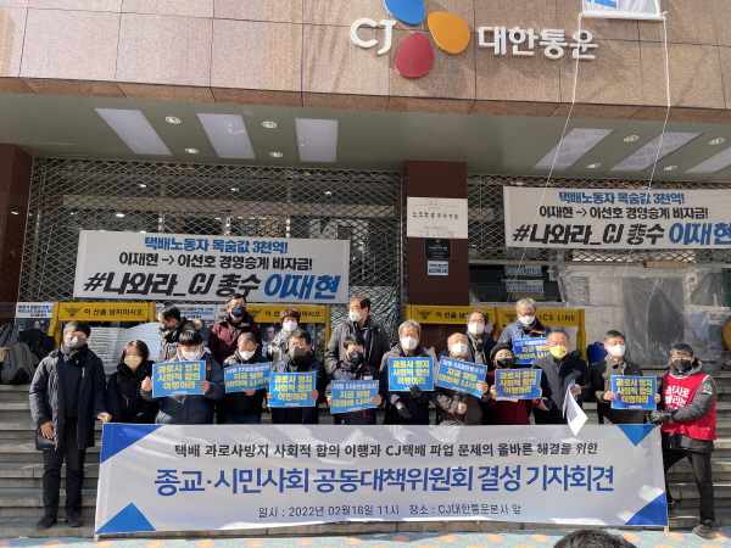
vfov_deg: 53.1
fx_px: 549
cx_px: 366
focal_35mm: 26
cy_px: 274
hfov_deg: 67.3
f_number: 1.6
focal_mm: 4.2
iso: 32
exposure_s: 1/754
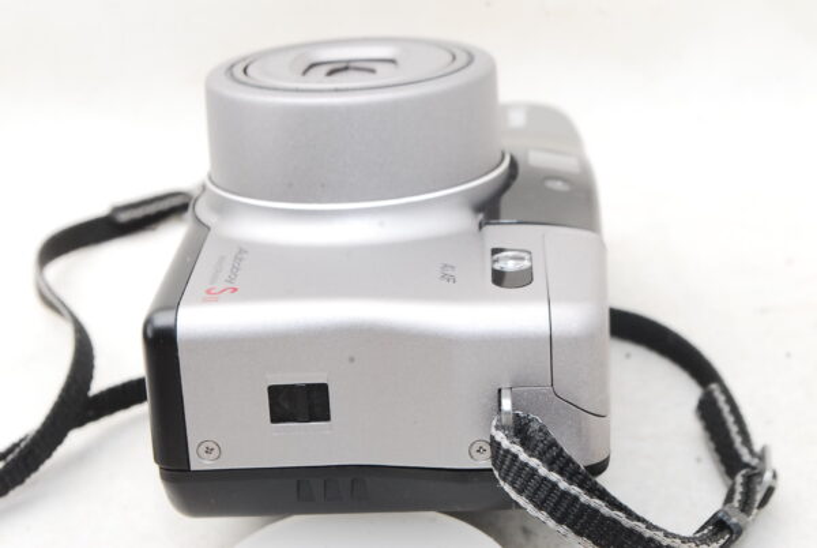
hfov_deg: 24.6
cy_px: 274
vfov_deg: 16.6
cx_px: 408
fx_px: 1875
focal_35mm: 82
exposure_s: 1/125
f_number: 13
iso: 640
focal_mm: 55
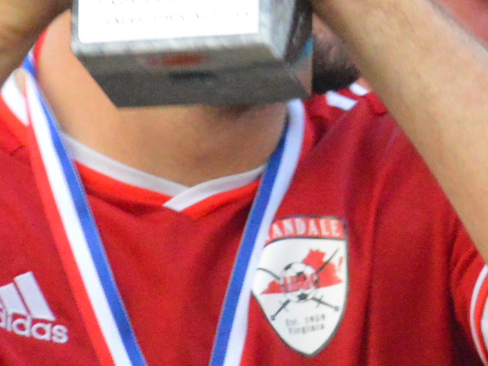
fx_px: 11602
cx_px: 403
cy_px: 366
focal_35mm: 823
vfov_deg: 1.8
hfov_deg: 2.4
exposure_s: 1/125
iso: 2500
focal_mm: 82
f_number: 4.2
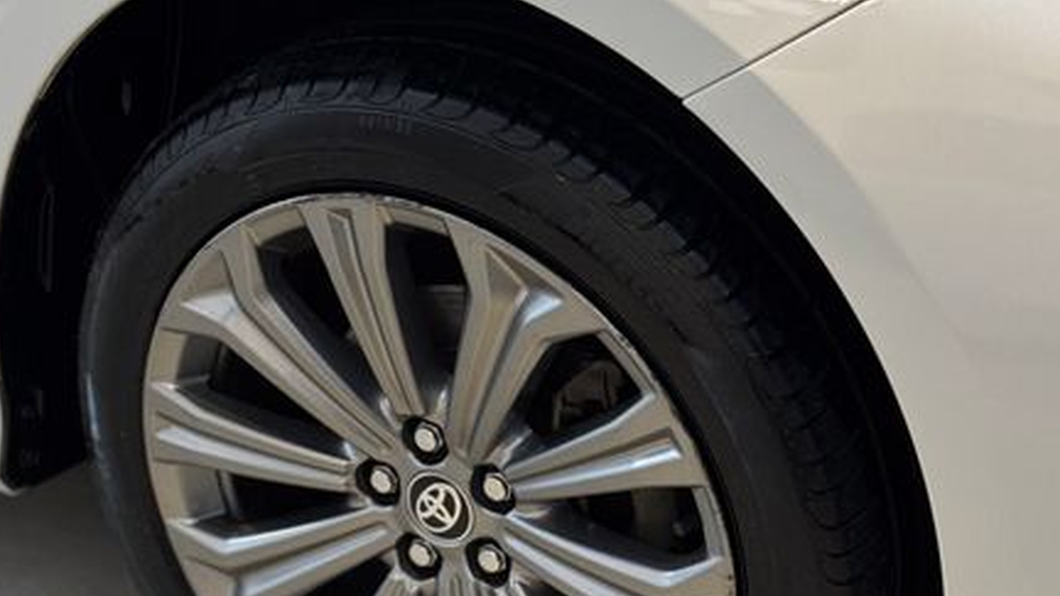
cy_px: 432
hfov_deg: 36.6
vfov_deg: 20.9
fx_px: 1602
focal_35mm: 57
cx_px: 501
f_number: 1.78
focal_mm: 6.76
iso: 250
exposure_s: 1/60
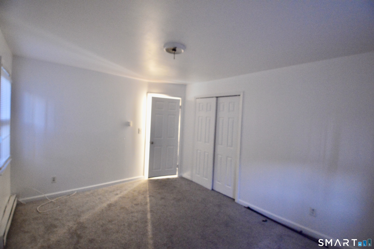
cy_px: 124
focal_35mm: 16
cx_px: 187
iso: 3200
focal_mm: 10.5
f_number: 3.5
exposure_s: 1/1.6
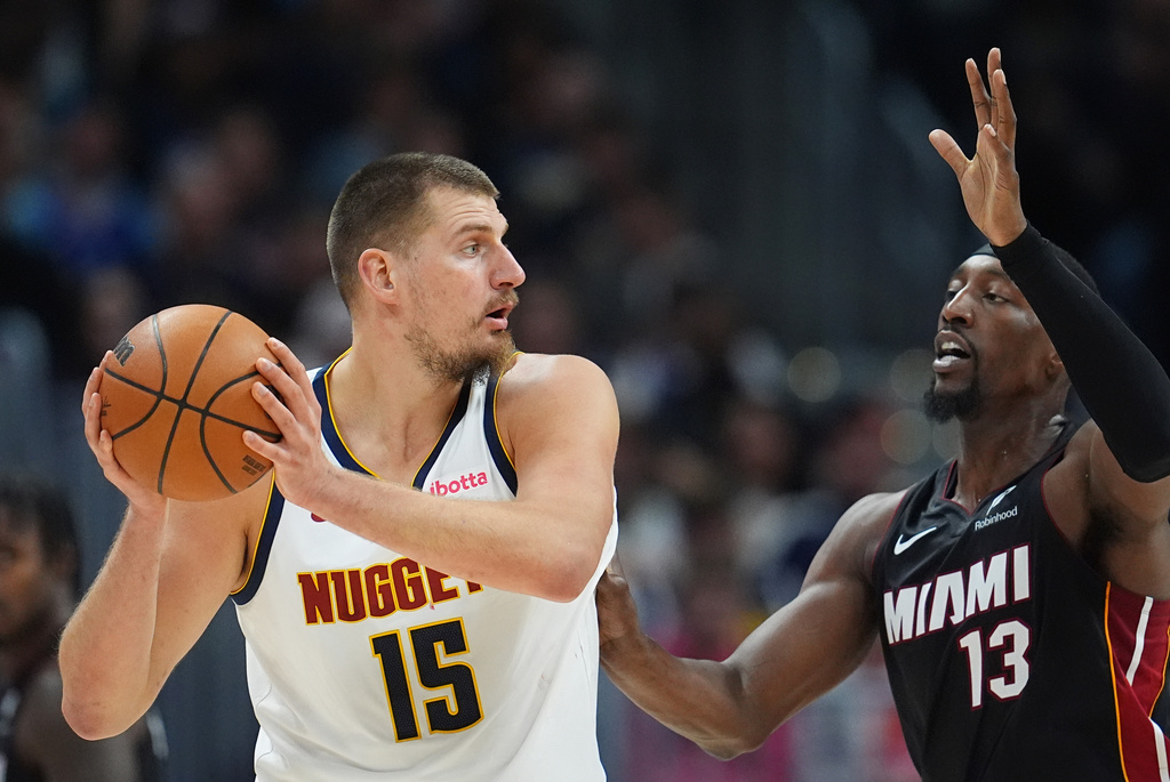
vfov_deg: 2.3
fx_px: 19519
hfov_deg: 3.4
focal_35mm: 600
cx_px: 585
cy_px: 391
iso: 5000
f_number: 3.2
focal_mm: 400
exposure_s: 1/2000
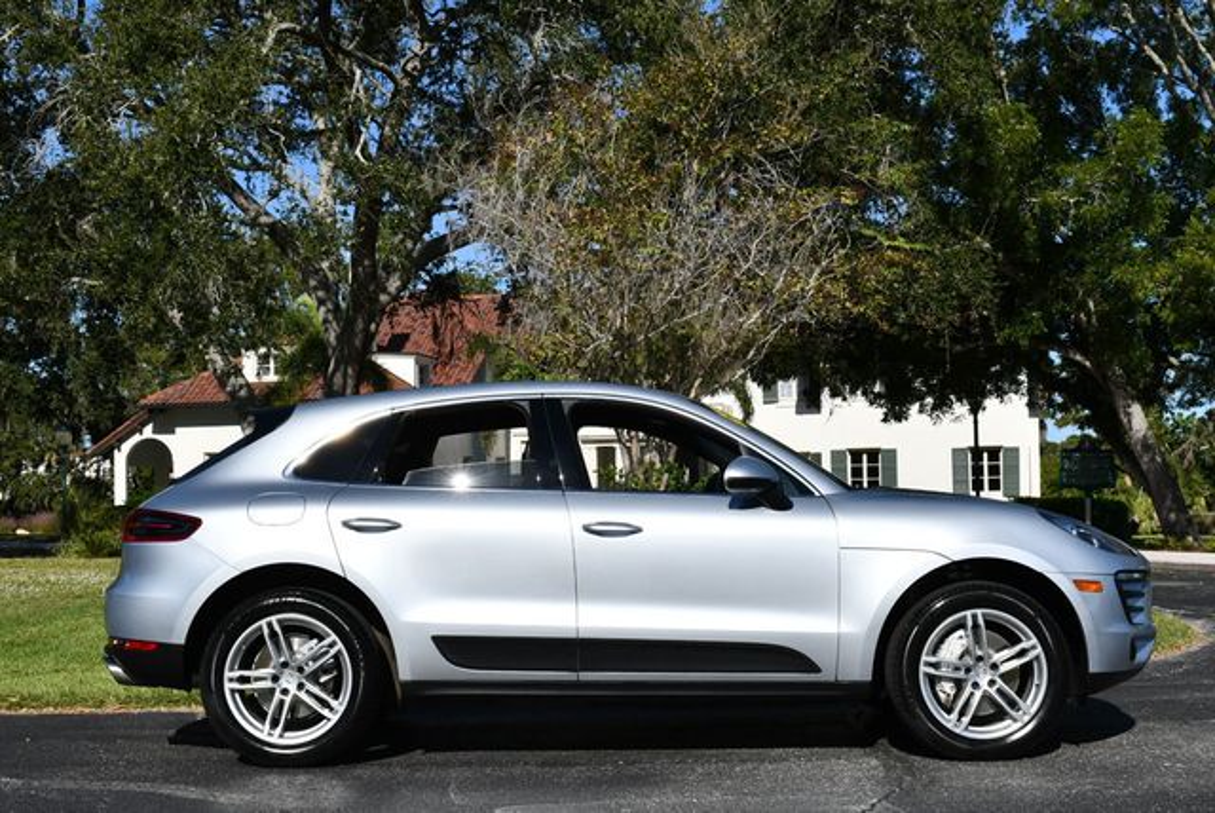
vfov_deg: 28.1
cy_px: 406
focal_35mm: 48
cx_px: 608
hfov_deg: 41.1
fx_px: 1621
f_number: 10
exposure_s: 1/400
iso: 100
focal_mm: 24
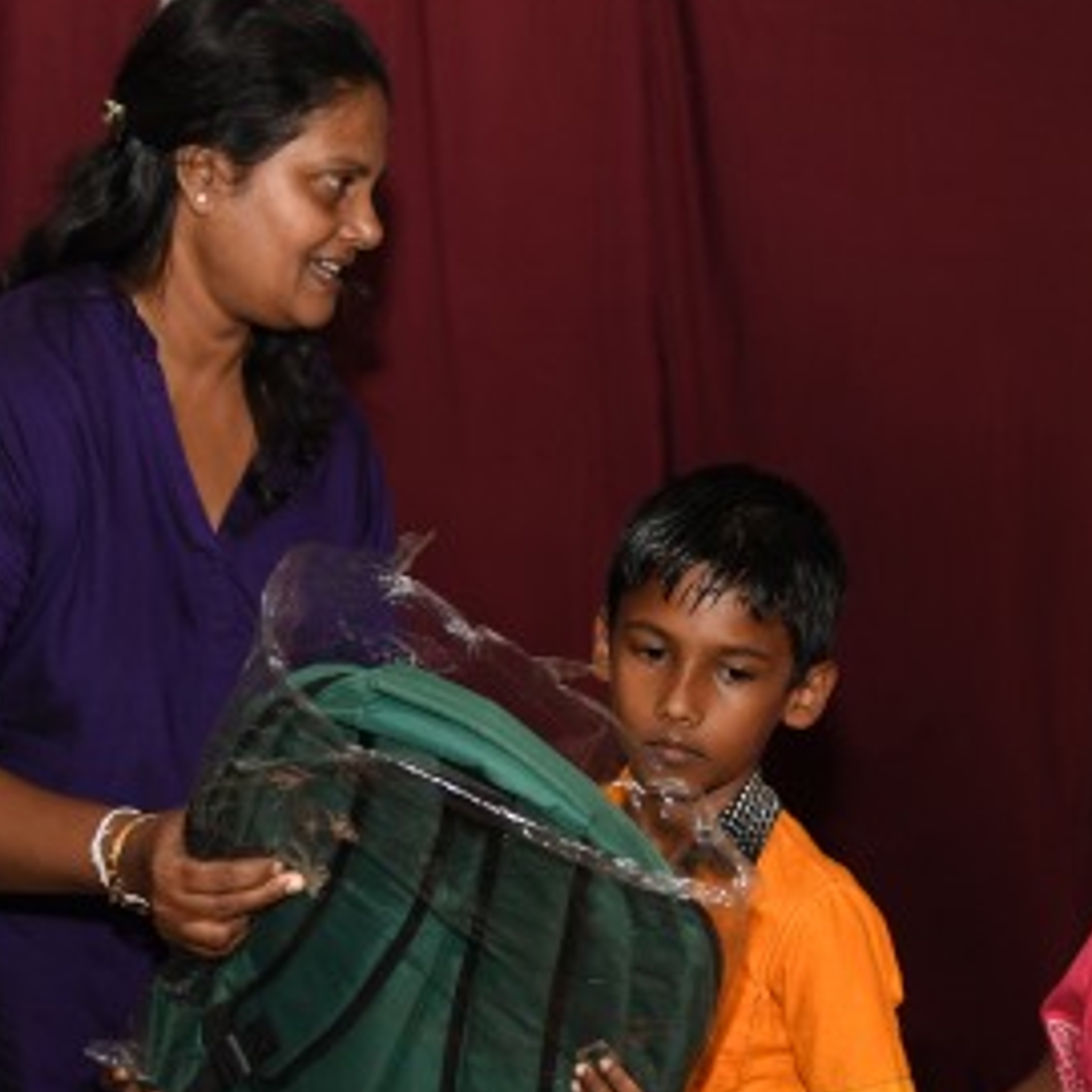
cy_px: 649
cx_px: 701
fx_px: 3355
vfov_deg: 18.5
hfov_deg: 18.4
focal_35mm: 94
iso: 1250
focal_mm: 50
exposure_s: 1/160
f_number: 5
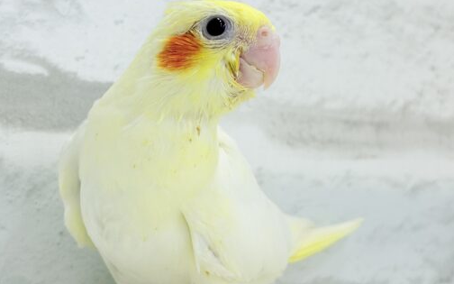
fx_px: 866
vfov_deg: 18.6
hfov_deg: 29.4
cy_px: 126
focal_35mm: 70
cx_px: 214
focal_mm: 5.96
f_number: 1.6
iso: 32
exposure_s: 1/50
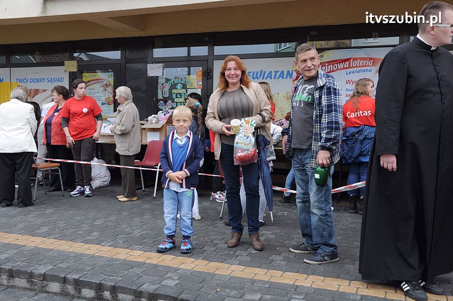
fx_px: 453
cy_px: 150
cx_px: 226
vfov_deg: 36.8
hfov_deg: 53.2
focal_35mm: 36
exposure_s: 1/250
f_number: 8
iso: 640
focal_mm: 24
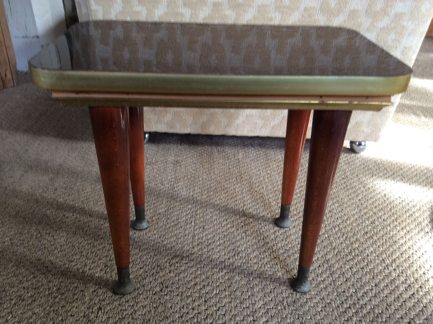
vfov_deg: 44.1
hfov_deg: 56.9
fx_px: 400
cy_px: 162
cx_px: 216
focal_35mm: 32
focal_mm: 3.3
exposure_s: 1/25
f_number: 2.4
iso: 64
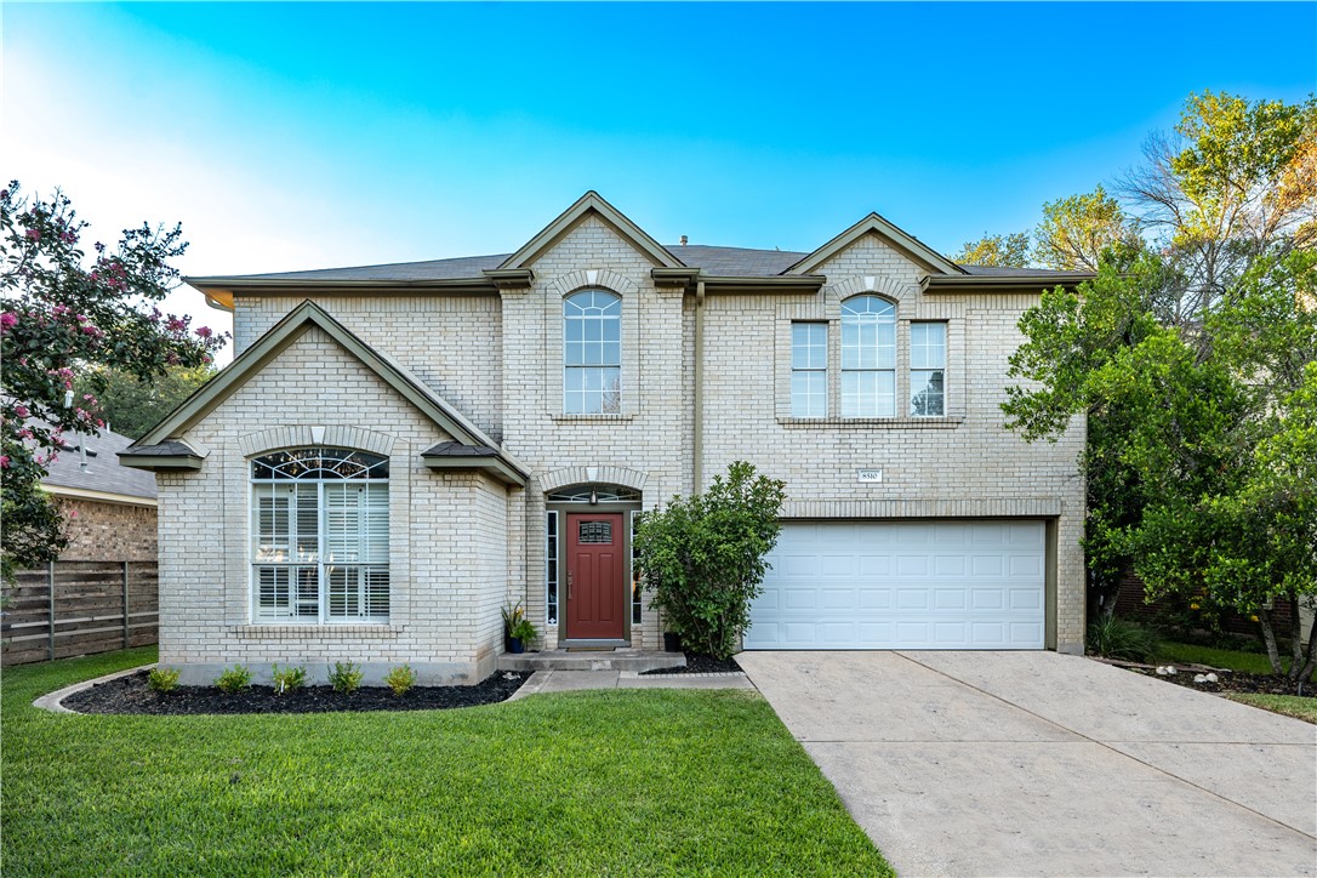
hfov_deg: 84.0
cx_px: 658
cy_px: 439
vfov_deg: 61.9
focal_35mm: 20
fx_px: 732
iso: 100
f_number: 8
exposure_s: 1/30
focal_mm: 20
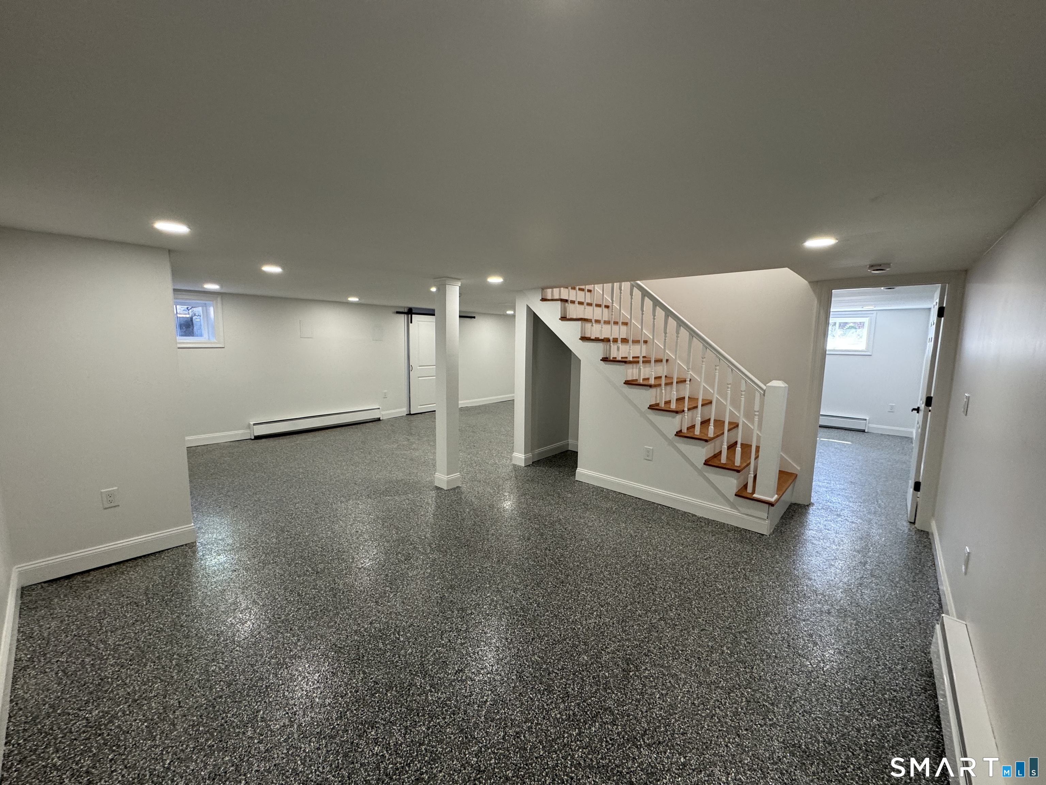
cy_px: 392
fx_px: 423
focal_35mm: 14
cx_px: 523
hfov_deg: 102.1
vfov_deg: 85.7
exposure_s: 1/120
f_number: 2.2
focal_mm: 2.22
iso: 200
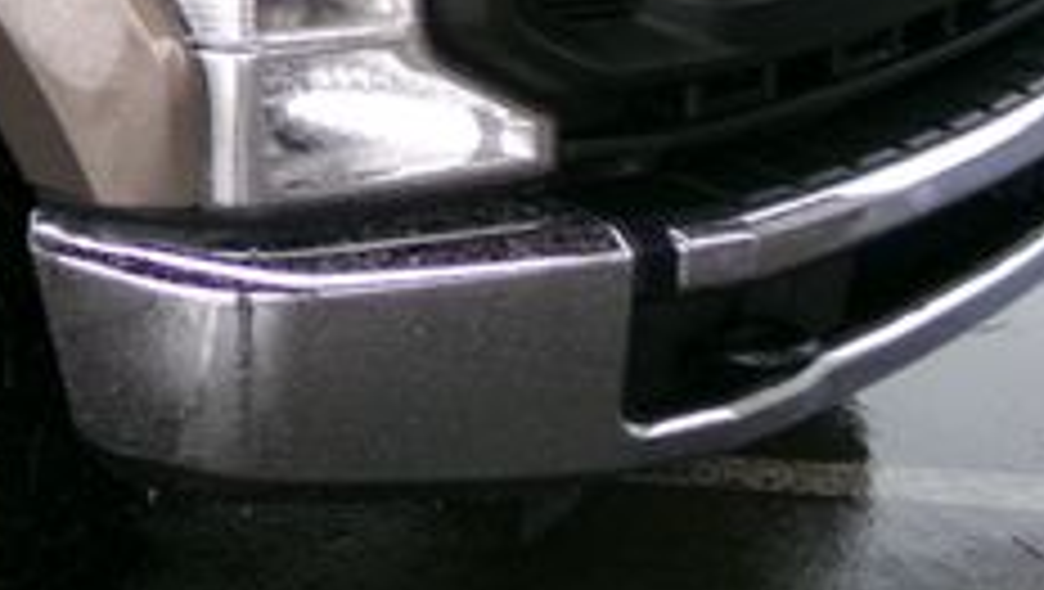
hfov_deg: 26.7
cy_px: 27
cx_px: -140
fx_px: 1995
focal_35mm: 72
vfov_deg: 16.5
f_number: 3.7
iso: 166
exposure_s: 1/34
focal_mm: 4.3
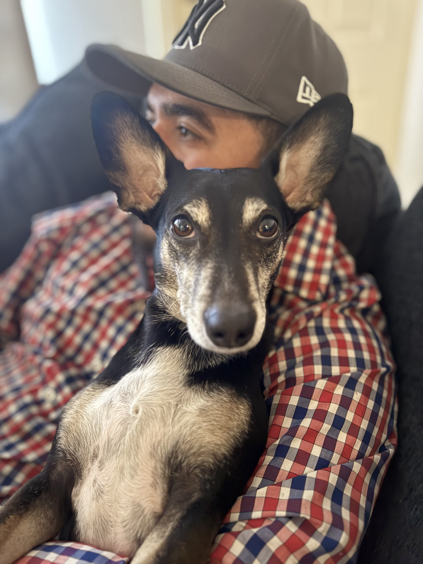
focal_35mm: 24
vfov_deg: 71.6
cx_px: 212
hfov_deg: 56.8
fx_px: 391
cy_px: 282
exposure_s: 1/24
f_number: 1.78
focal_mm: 6.76
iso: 1600
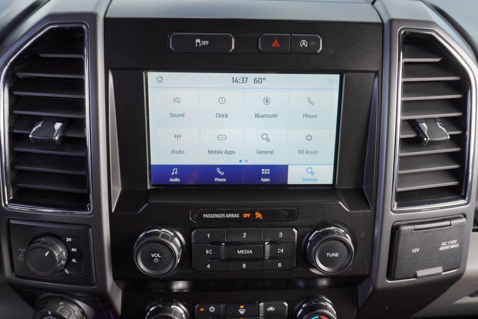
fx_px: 399
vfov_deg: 43.7
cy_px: 160
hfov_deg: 61.9
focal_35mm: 30
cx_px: 239
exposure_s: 1/60
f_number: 4
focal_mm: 20
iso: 100
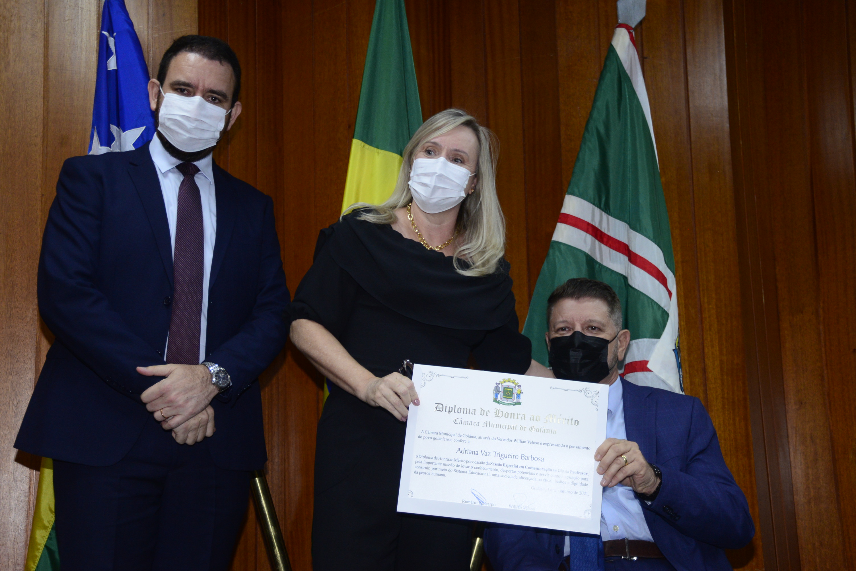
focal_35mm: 50
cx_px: 428
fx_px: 1189
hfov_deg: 39.6
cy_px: 286
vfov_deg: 27.0
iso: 2000
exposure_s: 1/125
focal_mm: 50
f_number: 4.8
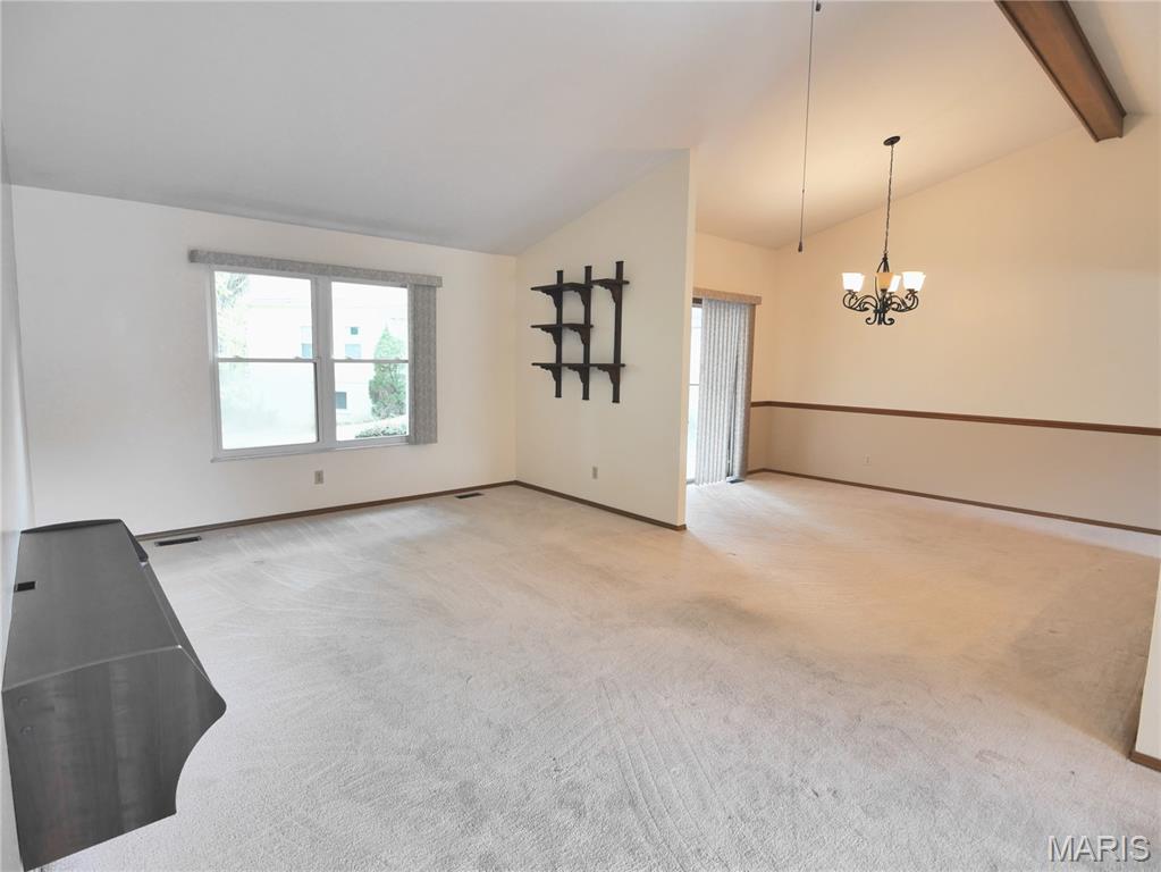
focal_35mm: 18
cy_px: 436
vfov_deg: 71.6
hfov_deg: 87.7
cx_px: 580
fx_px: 604
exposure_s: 1/25
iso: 800
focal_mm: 9
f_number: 4
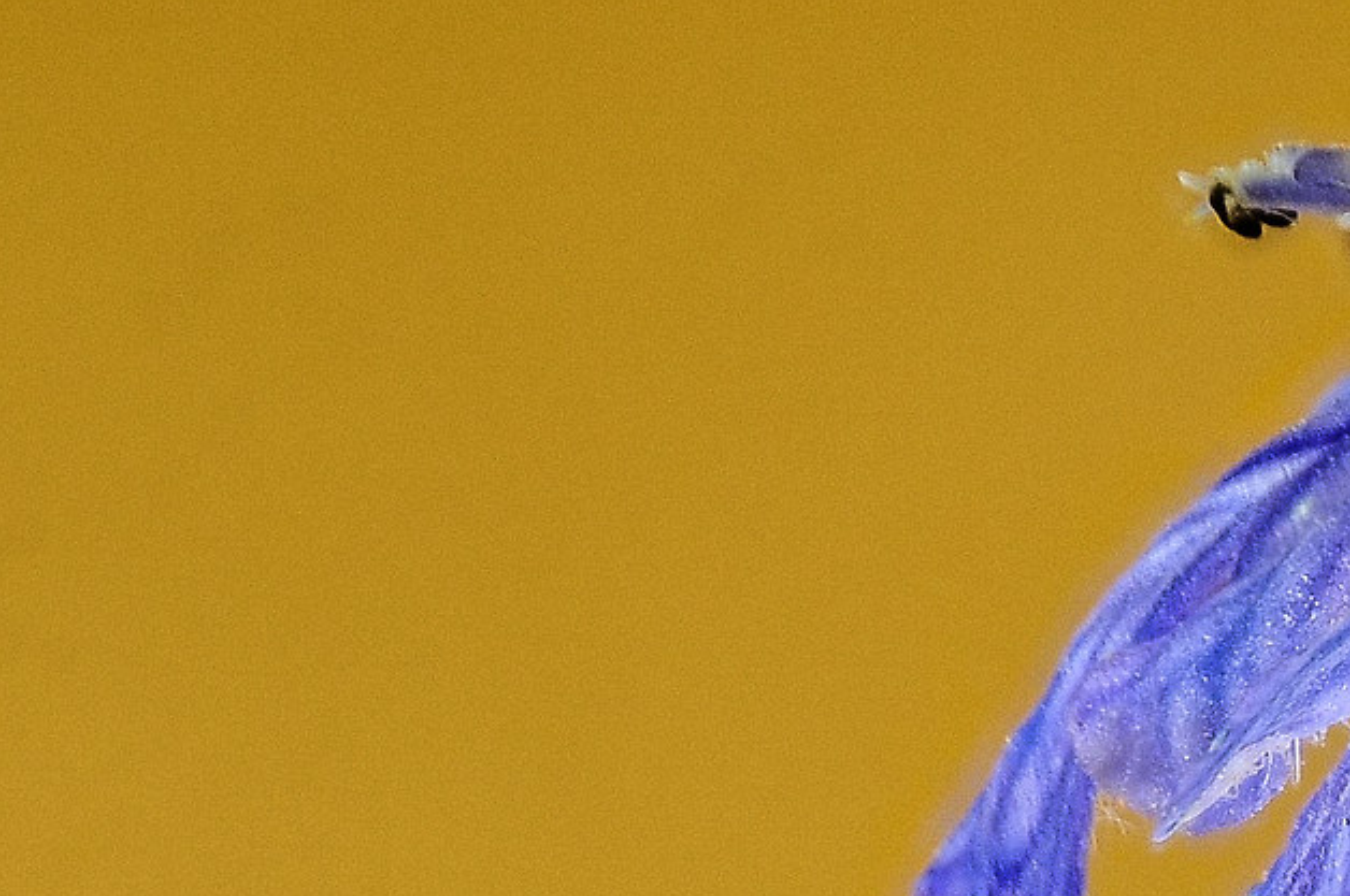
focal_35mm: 487
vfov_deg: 2.8
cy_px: 365
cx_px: 2141
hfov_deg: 4.2
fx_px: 18235
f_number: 16
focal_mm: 85
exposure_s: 1/40
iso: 200
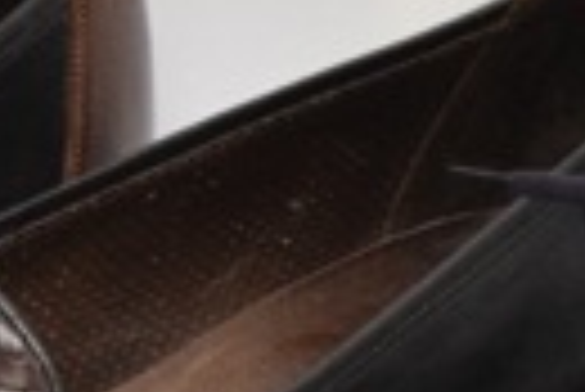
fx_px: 10328
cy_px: 164
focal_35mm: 635
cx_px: -405
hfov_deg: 3.2
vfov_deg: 2.2
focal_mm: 55
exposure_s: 1/60
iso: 1800
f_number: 5.6
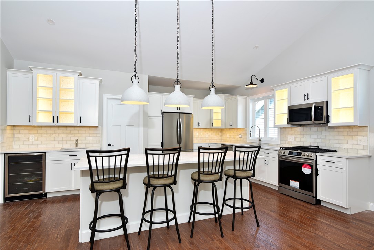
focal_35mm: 19
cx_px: 187
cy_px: 125
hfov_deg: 86.9
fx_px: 197
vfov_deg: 64.6
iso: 400
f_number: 8
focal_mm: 19
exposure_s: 1/80
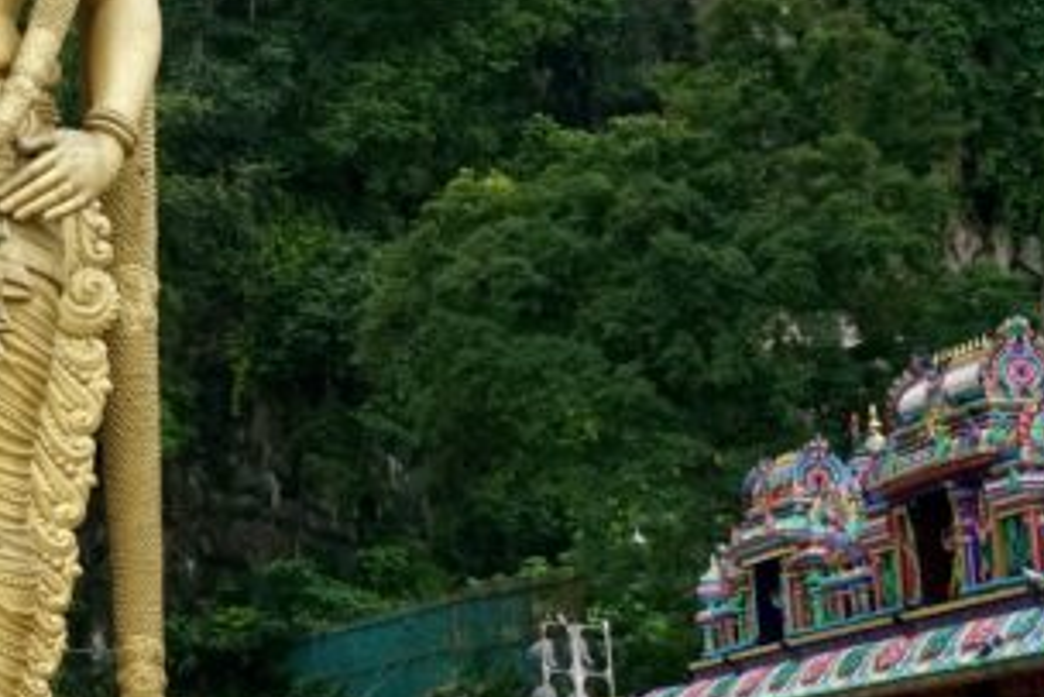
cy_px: 266
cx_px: -608
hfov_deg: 15.7
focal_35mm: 118
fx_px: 3423
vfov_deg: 11.6
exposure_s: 1/1600
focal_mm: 35
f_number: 9
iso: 2000
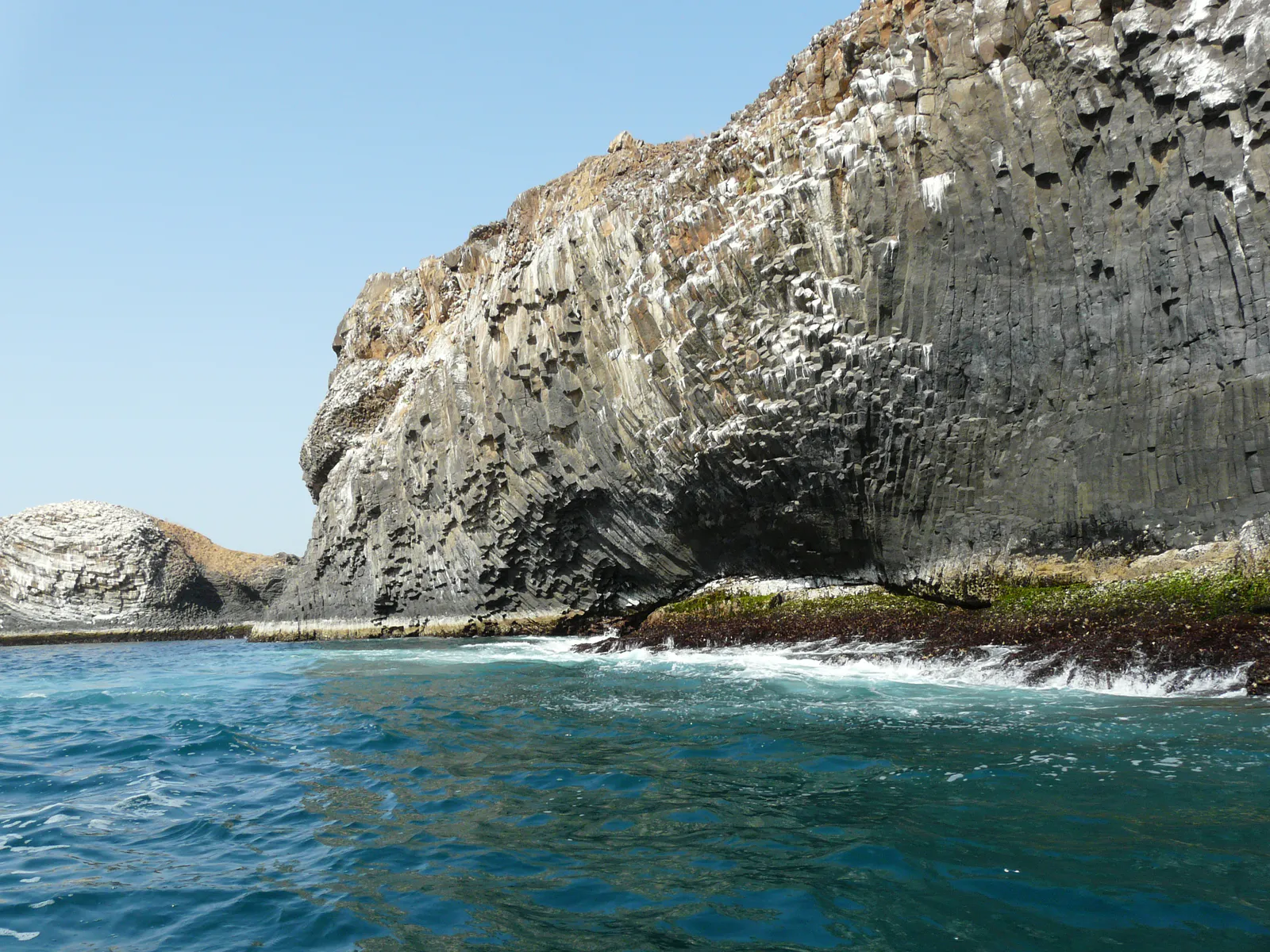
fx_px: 1027
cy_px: 476
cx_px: 635
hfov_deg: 63.4
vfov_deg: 49.7
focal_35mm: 28
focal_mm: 4.6
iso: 100
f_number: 5.6
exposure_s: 1/250
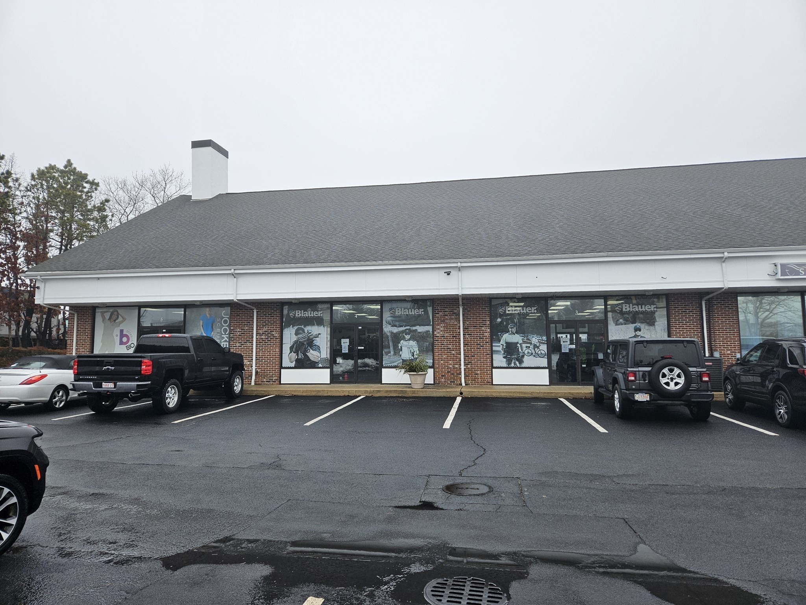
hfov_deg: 73.9
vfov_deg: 58.9
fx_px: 536
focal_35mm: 23
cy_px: 302
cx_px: 403
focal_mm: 5.4
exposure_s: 1/492
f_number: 1.8
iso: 25
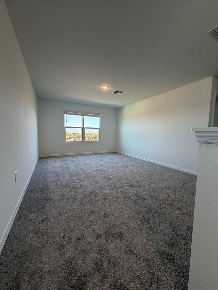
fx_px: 118
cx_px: 109
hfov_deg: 85.7
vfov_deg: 102.1
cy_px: 145
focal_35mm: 14
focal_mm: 2.22
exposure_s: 1/120
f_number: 2.2
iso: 160
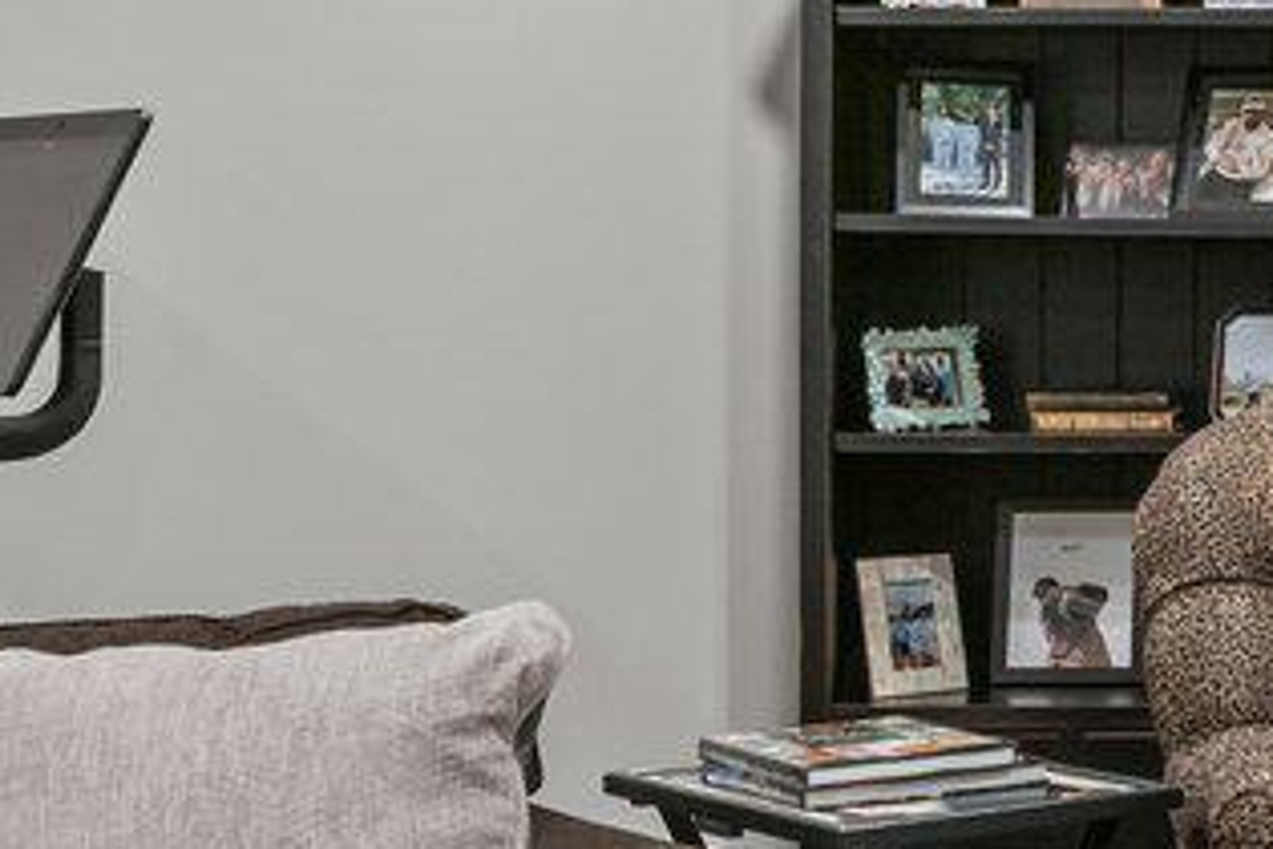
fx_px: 3677
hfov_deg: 17.1
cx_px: 2101
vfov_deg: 13.2
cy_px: 457
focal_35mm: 104
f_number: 8
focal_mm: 16
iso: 2000
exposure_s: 1/8
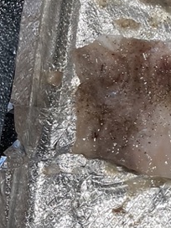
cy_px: 194
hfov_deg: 13.4
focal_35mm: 98
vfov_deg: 19.7
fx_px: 645
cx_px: 321
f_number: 1.6
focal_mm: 4.2
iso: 100
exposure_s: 1/120
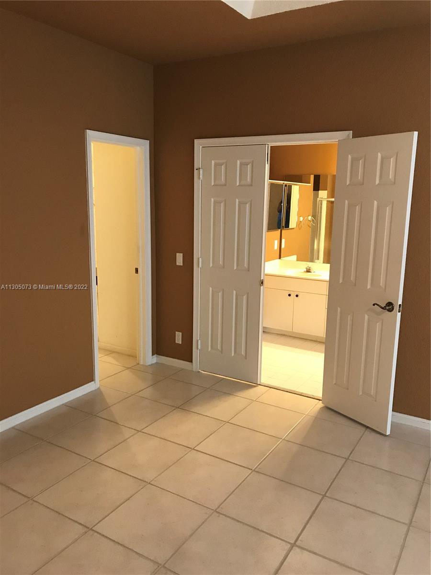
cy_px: 288
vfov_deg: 63.4
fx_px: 465
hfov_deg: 49.7
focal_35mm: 28
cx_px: 216
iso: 64
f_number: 1.8
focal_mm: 3.99
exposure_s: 1/15
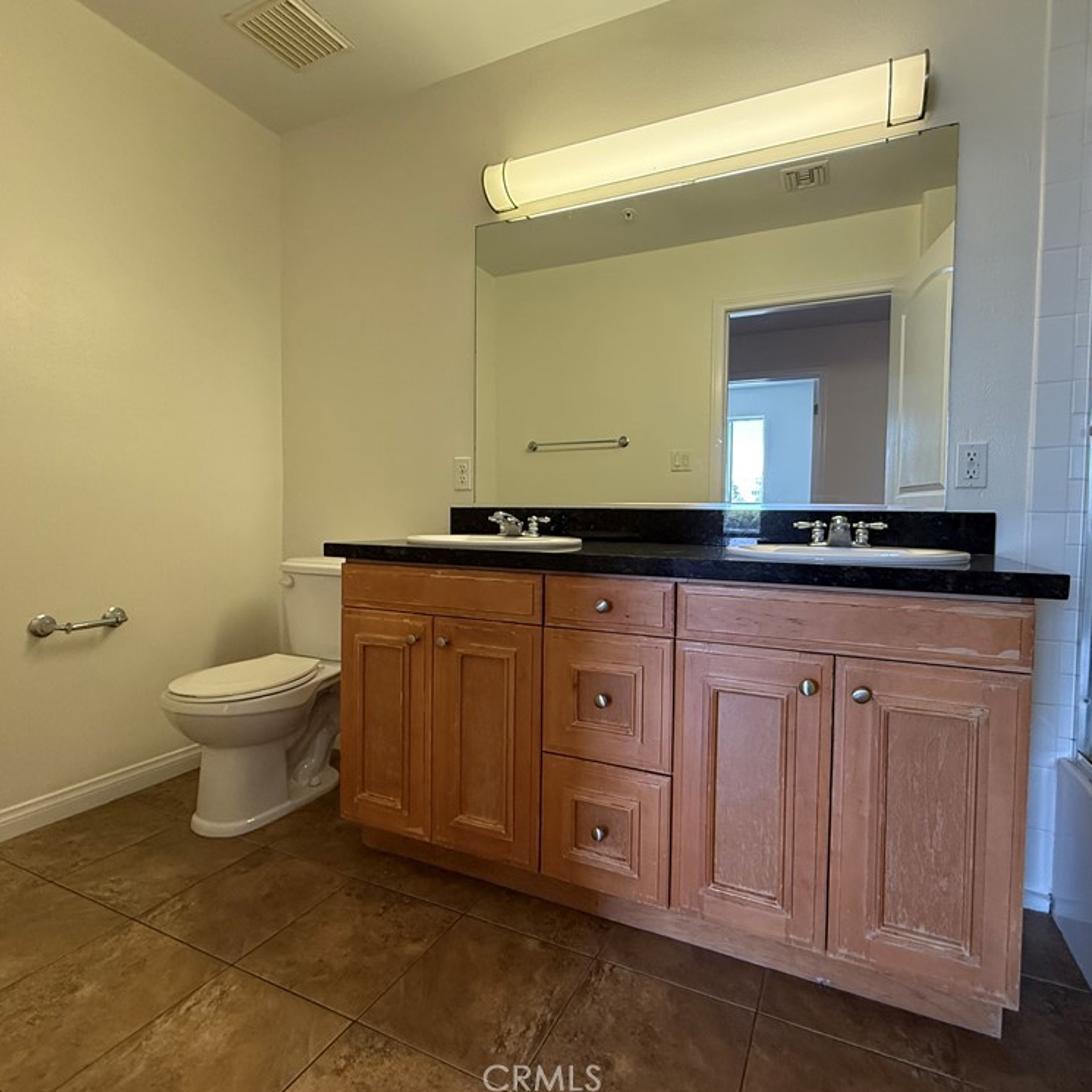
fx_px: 607
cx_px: 595
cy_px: 536
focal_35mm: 17
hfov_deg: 83.8
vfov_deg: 84.0
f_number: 2.2
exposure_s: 1/120
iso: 320
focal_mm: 2.22
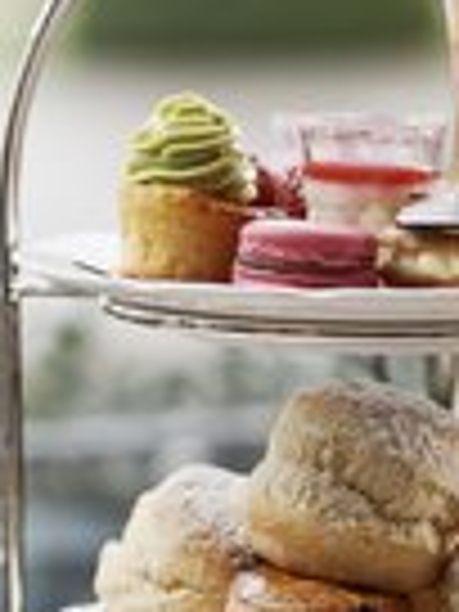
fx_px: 5109
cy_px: 522
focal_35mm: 289
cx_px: 324
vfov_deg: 6.8
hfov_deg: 5.1
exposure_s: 1/100
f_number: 2.8
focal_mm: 85
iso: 800
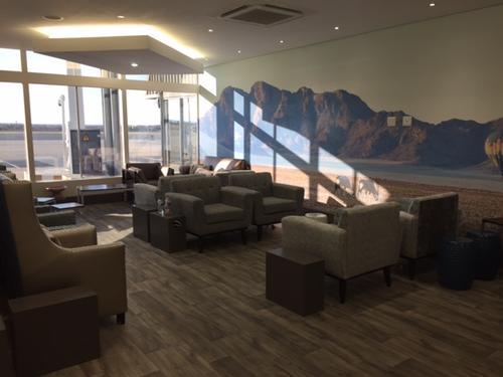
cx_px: 252
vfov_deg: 48.2
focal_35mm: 29
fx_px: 421
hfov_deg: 61.7
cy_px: 188
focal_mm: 4.15
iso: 32
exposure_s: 1/50
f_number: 2.2
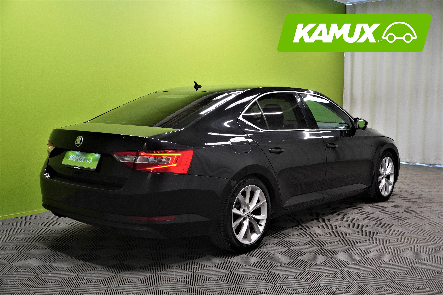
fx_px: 517
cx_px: 222
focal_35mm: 42
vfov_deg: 31.9
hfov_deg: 46.4
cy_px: 148
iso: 320
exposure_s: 1/10
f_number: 10
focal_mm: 28
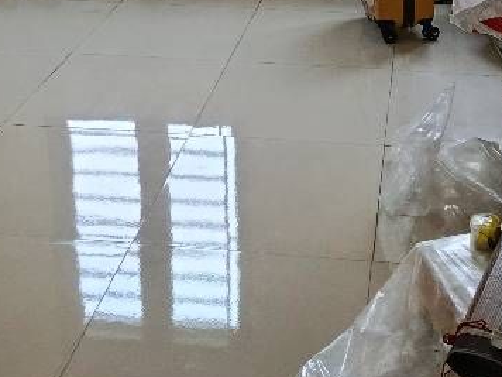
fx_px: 1001
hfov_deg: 28.1
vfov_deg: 20.0
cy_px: -78
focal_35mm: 69
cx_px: 298
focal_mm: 5.24
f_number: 1.7
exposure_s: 1/100
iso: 112
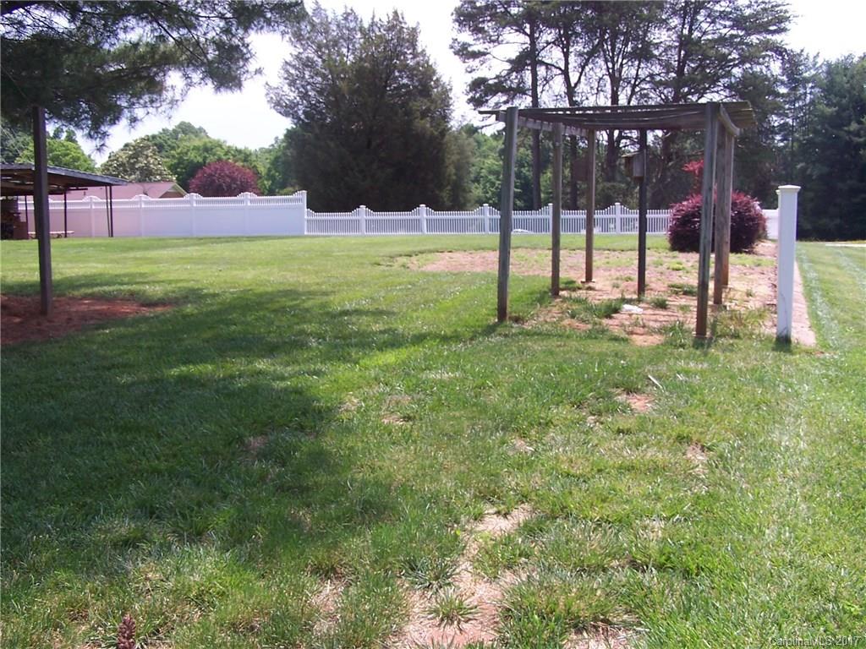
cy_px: 324
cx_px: 433
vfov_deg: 37.7
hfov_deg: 49.0
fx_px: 951
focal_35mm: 38
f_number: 4
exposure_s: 1/350
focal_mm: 6.3
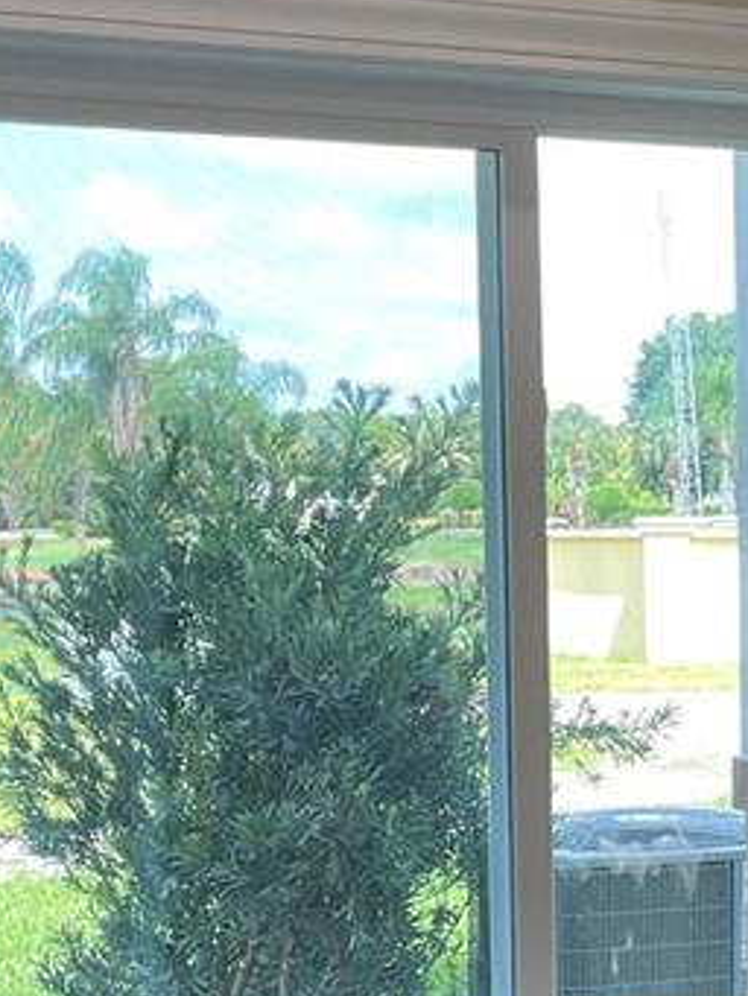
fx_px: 2534
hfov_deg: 15.7
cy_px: 681
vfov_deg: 22.1
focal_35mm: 88
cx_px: 1046
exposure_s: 1/120
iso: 40
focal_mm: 5.1
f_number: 1.6
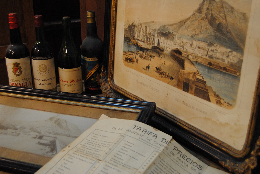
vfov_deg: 28.2
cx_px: 130
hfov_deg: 41.1
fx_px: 347
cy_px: 87
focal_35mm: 48
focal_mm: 32
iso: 720
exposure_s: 1/30
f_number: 4.5
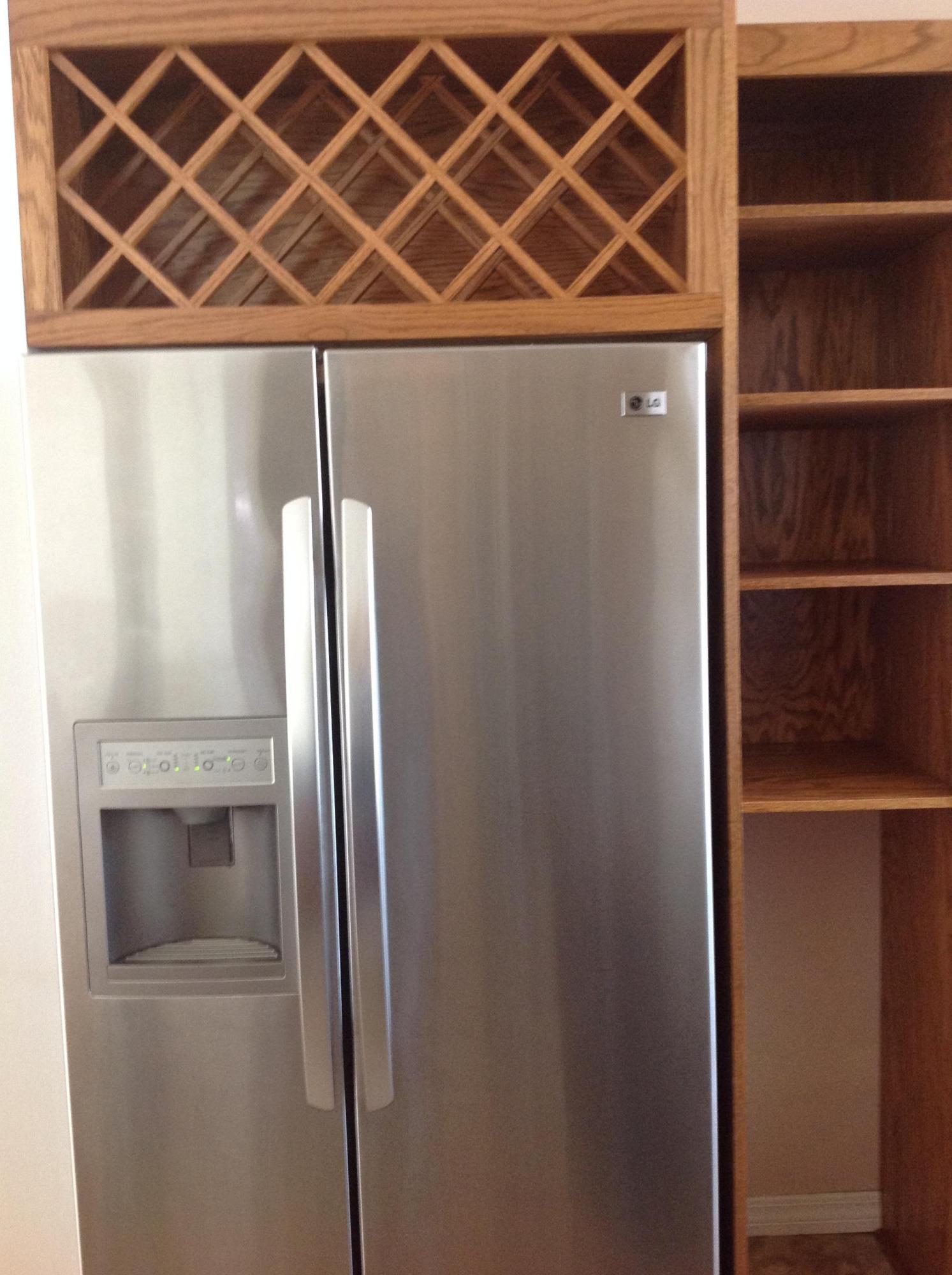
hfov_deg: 40.6
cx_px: 476
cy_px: 638
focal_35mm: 35
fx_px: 1287
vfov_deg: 52.7
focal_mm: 4.28
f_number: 2.4
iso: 160
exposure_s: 1/15
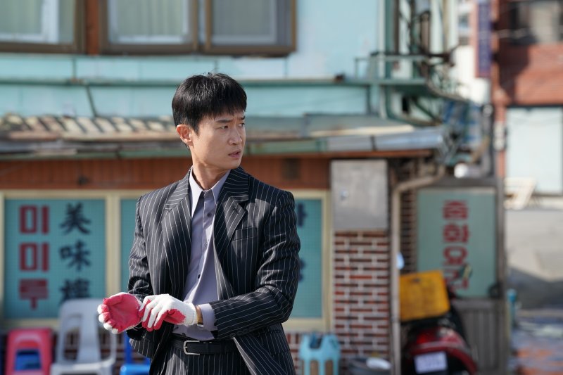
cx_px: 282
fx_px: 2345
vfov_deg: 9.1
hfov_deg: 13.7
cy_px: 188
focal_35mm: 150
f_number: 5.6
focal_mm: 150
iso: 160
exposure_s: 1/400
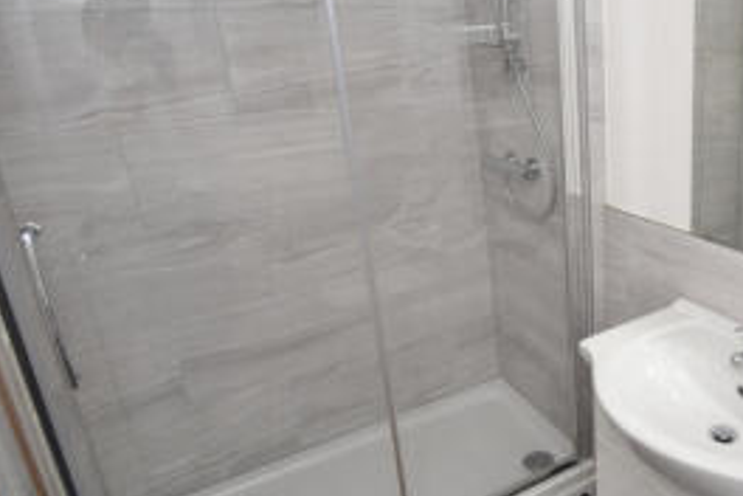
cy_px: 221
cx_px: 594
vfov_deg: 47.8
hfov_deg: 61.8
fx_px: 557
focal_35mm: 27
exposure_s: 1/160
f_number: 5
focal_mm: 10
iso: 400
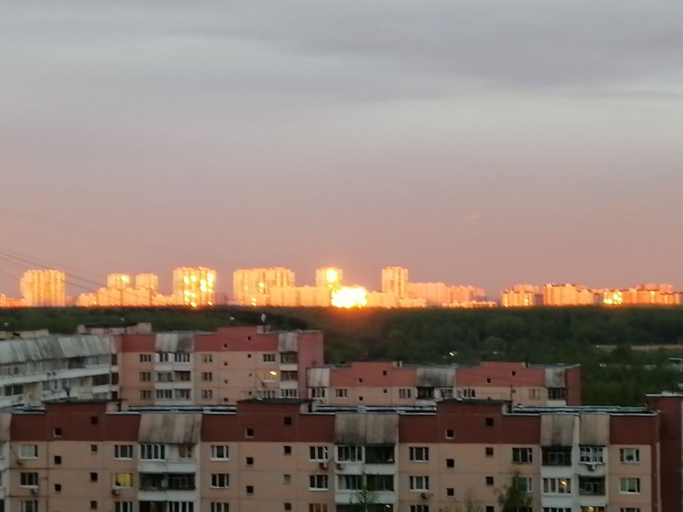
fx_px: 1953
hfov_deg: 19.8
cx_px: 342
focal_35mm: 99
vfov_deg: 14.9
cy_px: 256
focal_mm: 3.96
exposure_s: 1/33.3
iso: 125
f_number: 1.8
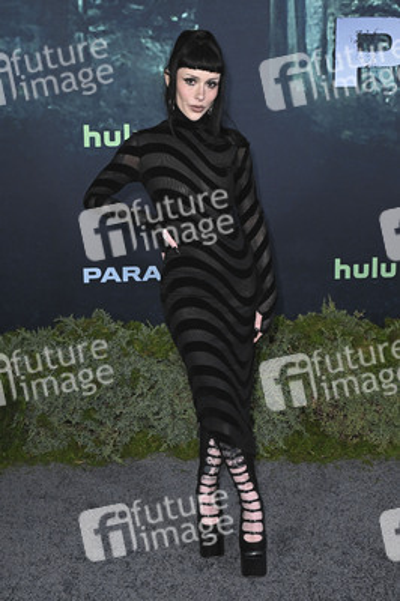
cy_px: 300
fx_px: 801
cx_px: 200
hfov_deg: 28.0
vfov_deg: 41.1
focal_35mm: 48
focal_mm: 48
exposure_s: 1/320
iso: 2500
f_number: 6.3
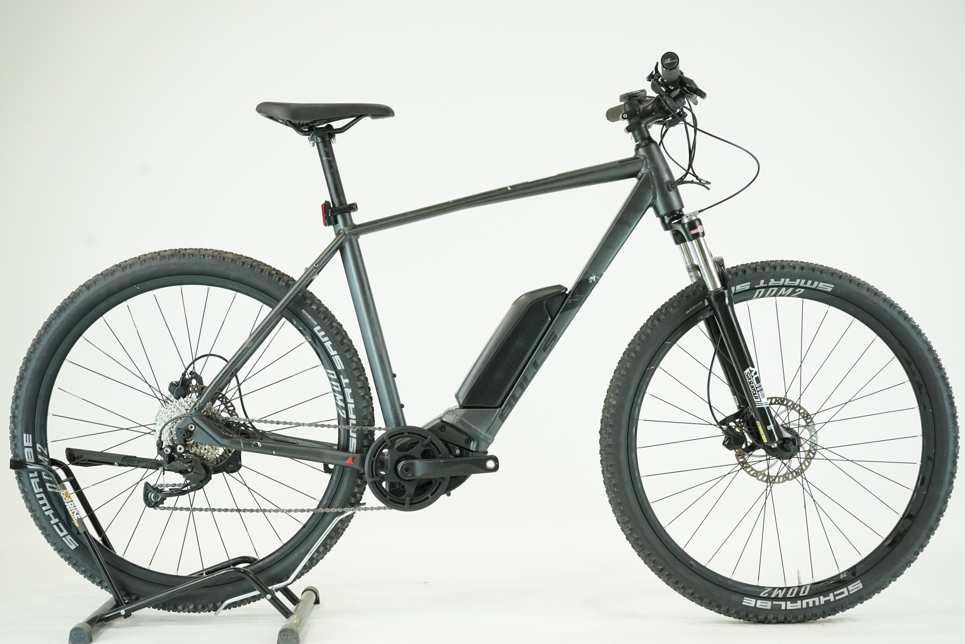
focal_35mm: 55
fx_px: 1474
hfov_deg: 36.2
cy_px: 322
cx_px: 482
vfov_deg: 24.6
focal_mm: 55
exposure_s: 1/200
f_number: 6.3
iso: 2500
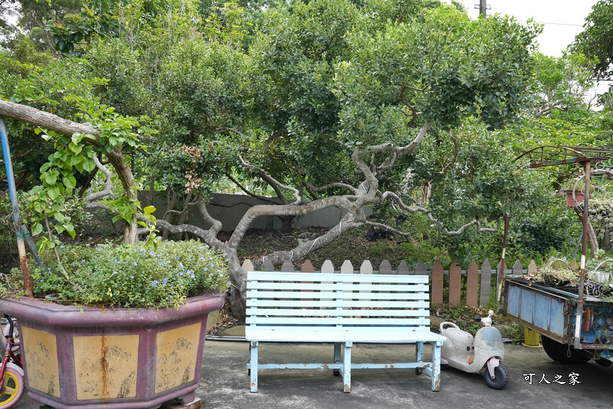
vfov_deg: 41.2
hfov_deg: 58.9
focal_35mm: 32
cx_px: 306
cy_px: 204
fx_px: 543
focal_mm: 31.9
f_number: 8
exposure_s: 1/640
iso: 2000
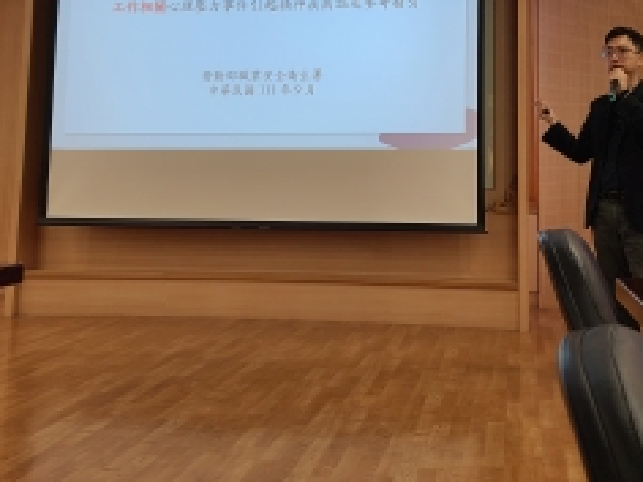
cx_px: 436
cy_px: 117
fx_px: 817
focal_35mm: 44
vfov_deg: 32.2
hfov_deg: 42.3
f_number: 1.8
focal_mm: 5.4
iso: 80
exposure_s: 1/120
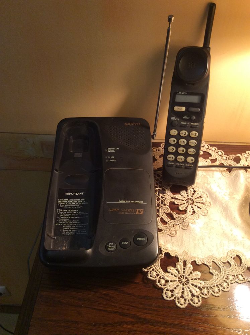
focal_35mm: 32
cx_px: 125
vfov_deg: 56.9
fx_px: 309
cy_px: 168
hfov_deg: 44.1
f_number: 2.4
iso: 100
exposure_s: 1/25
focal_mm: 3.3
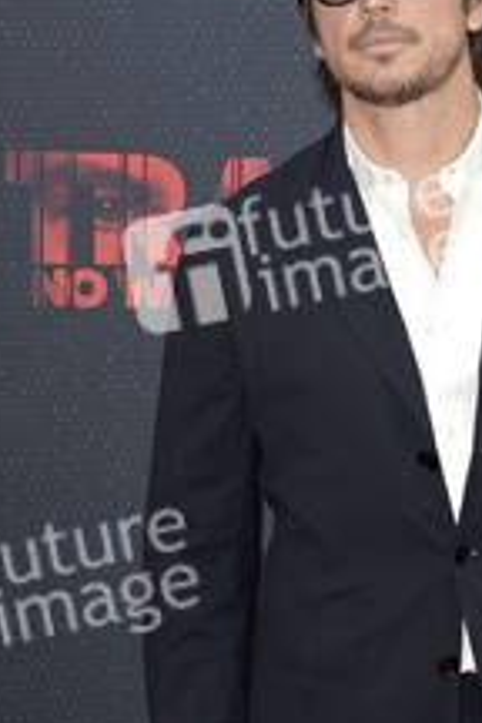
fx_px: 3534
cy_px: 422
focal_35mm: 176
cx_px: 392
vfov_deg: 11.7
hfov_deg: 7.8
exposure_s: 1/250
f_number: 7.1
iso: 400
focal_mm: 95
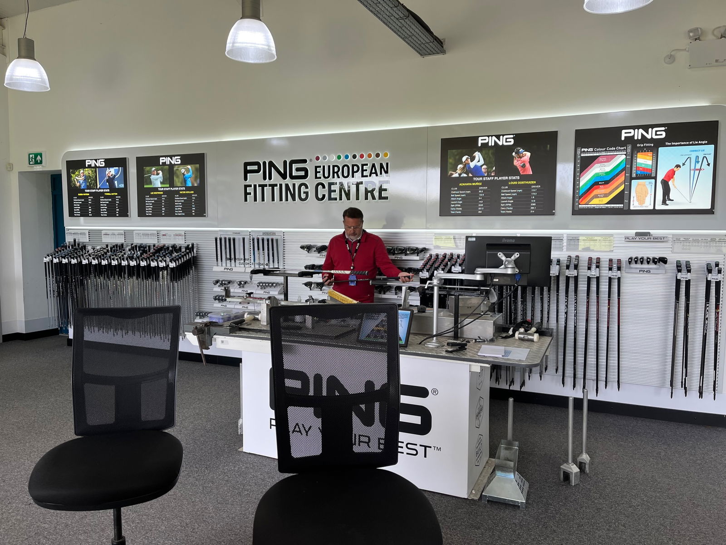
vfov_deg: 53.1
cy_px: 272
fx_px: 545
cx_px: 363
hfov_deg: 67.3
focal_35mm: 26
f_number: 1.6
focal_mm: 5.1
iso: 32
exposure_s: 1/115
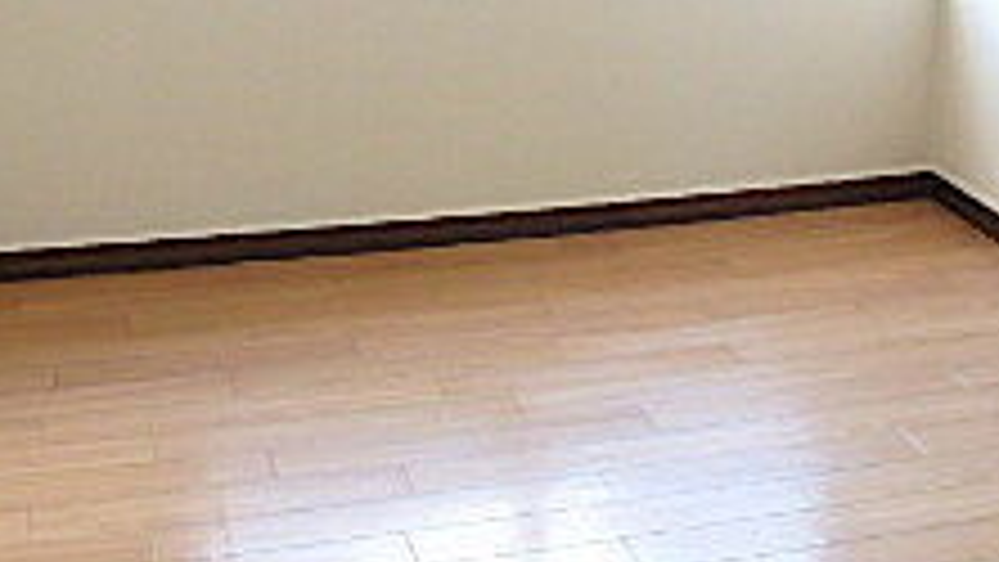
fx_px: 1749
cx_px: 567
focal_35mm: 66
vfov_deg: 16.9
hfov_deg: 31.8
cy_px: -225
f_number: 3.5
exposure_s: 1/30
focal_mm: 3.7
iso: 250
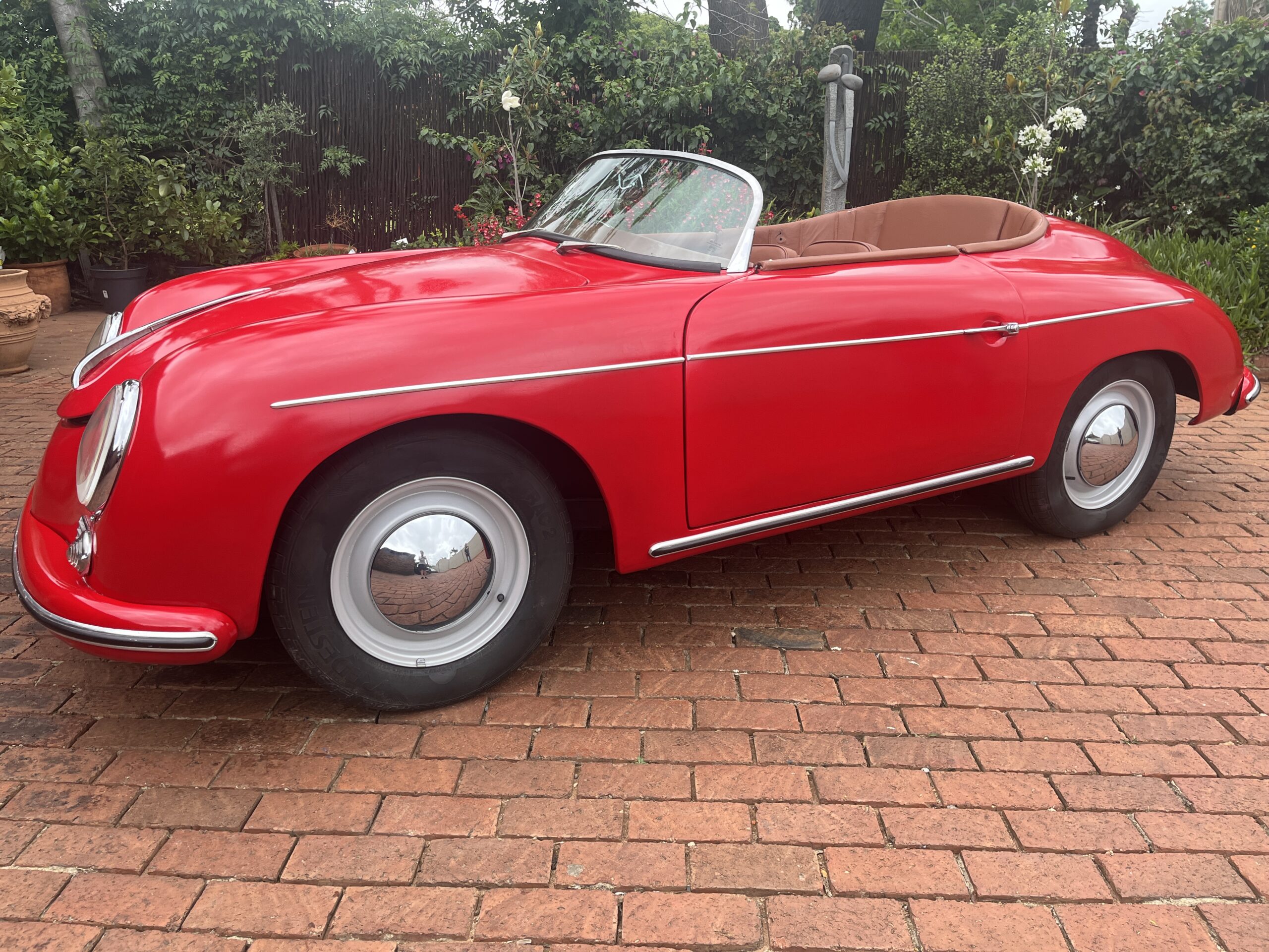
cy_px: 476
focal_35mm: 26
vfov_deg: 53.1
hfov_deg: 67.3
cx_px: 634
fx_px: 953
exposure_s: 1/483
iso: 50
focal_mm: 5.1
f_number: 1.6
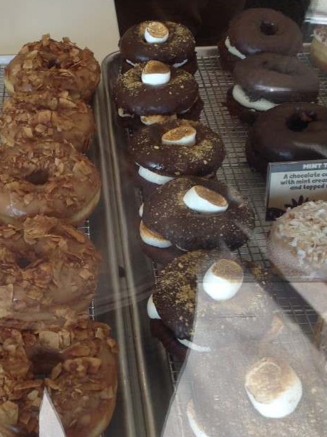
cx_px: 59
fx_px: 694
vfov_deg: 34.9
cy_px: 253
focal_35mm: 55
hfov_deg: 26.0
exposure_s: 1/60
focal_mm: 3.3
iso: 40
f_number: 2.4
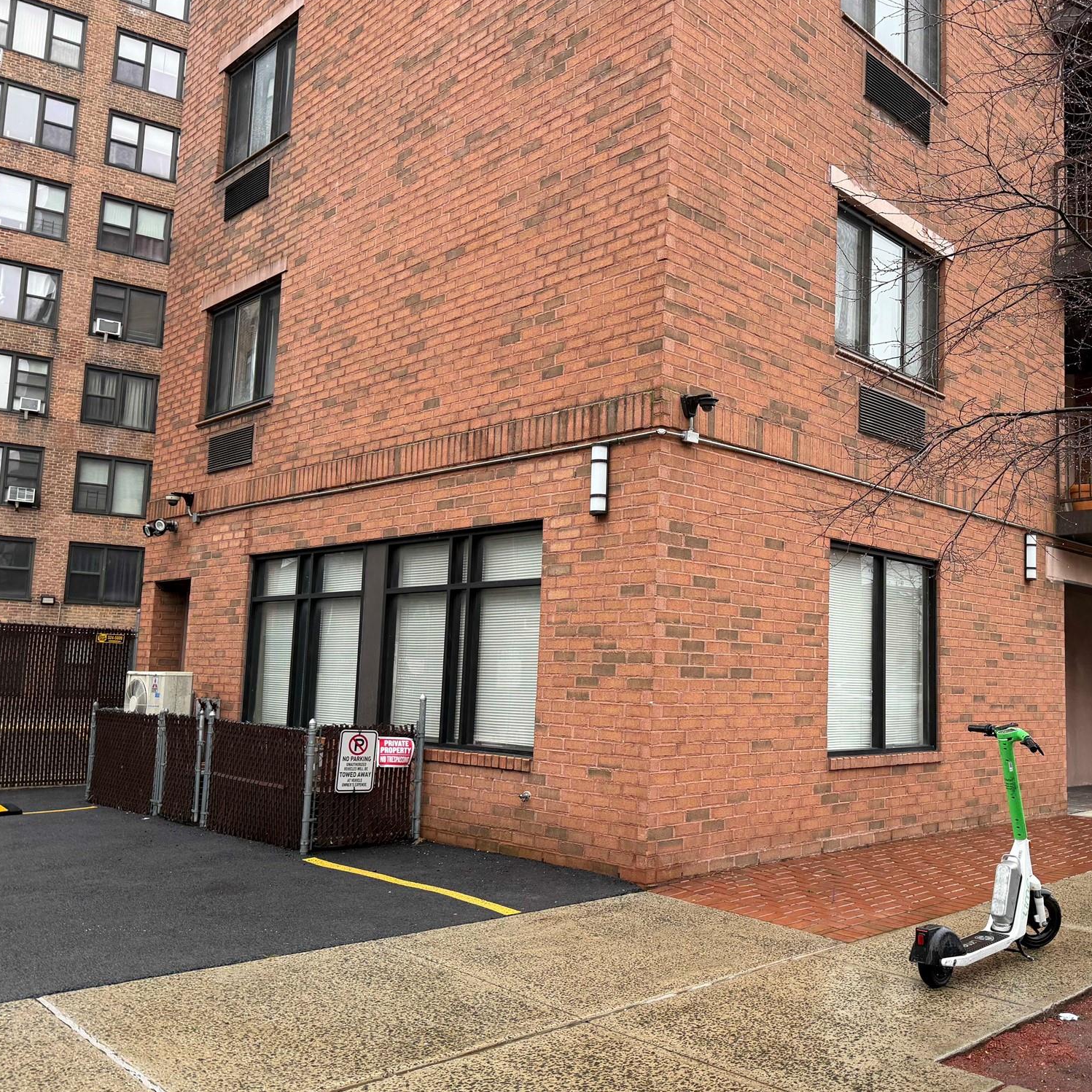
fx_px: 1035
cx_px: 730
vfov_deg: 55.6
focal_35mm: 29
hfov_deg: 54.5
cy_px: 557
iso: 125
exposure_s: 1/121
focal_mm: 6.76
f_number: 1.78
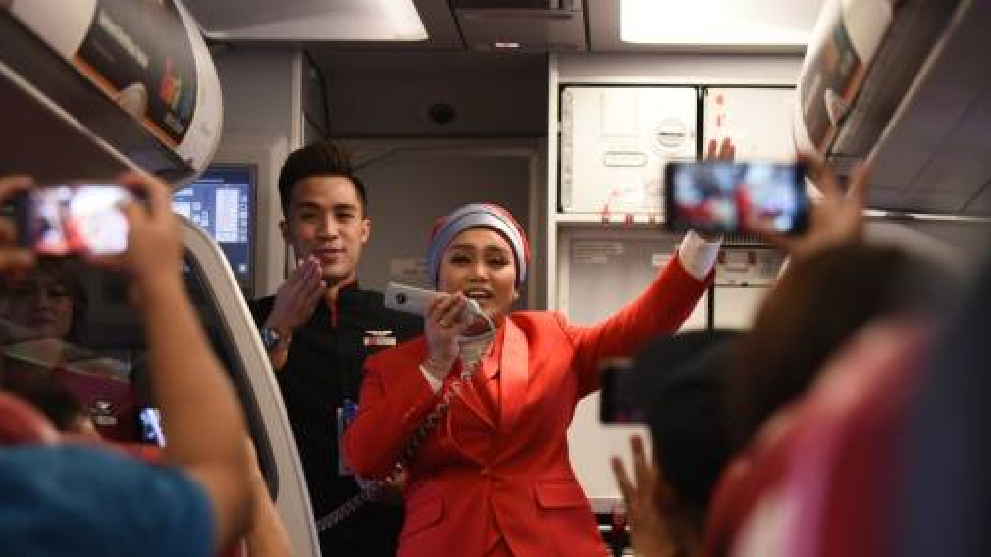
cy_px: 356
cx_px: 473
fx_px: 2943
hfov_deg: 19.1
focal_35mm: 112
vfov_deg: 10.8
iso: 2000
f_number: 3.2
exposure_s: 1/160
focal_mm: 90
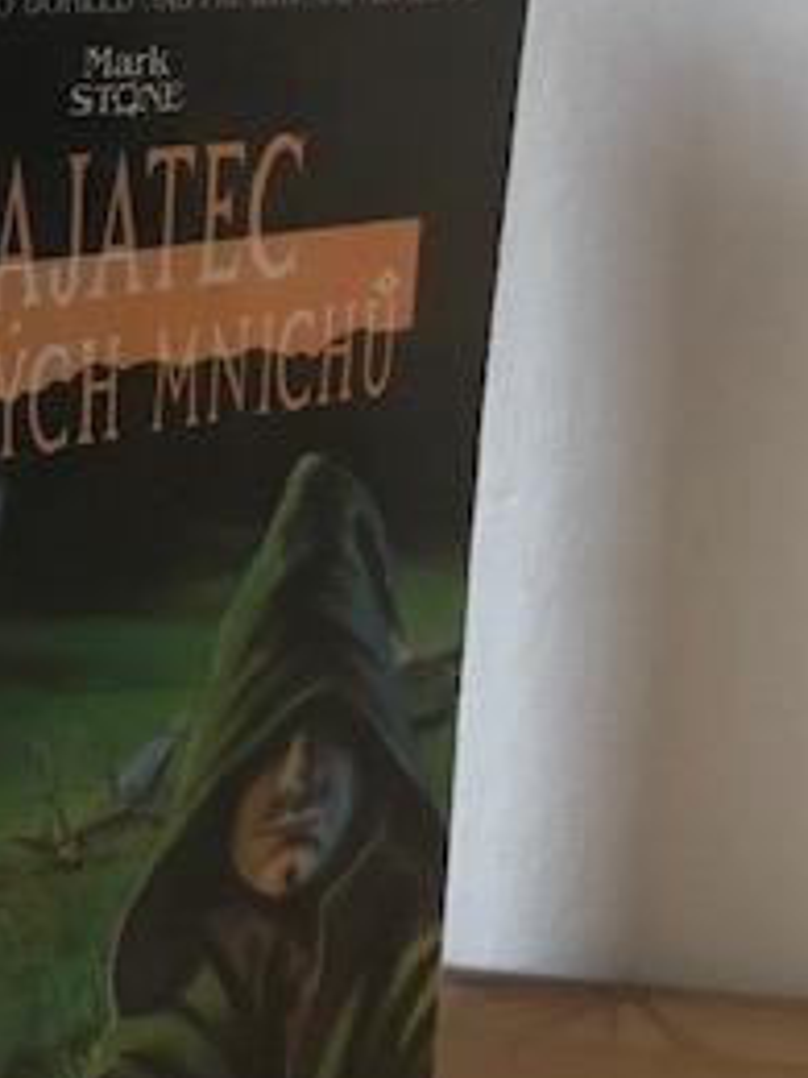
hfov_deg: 20.9
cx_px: 87
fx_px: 2147
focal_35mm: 69
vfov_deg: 28.2
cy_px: 543
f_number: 1.8
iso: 100
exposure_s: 1/17
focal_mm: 3.99
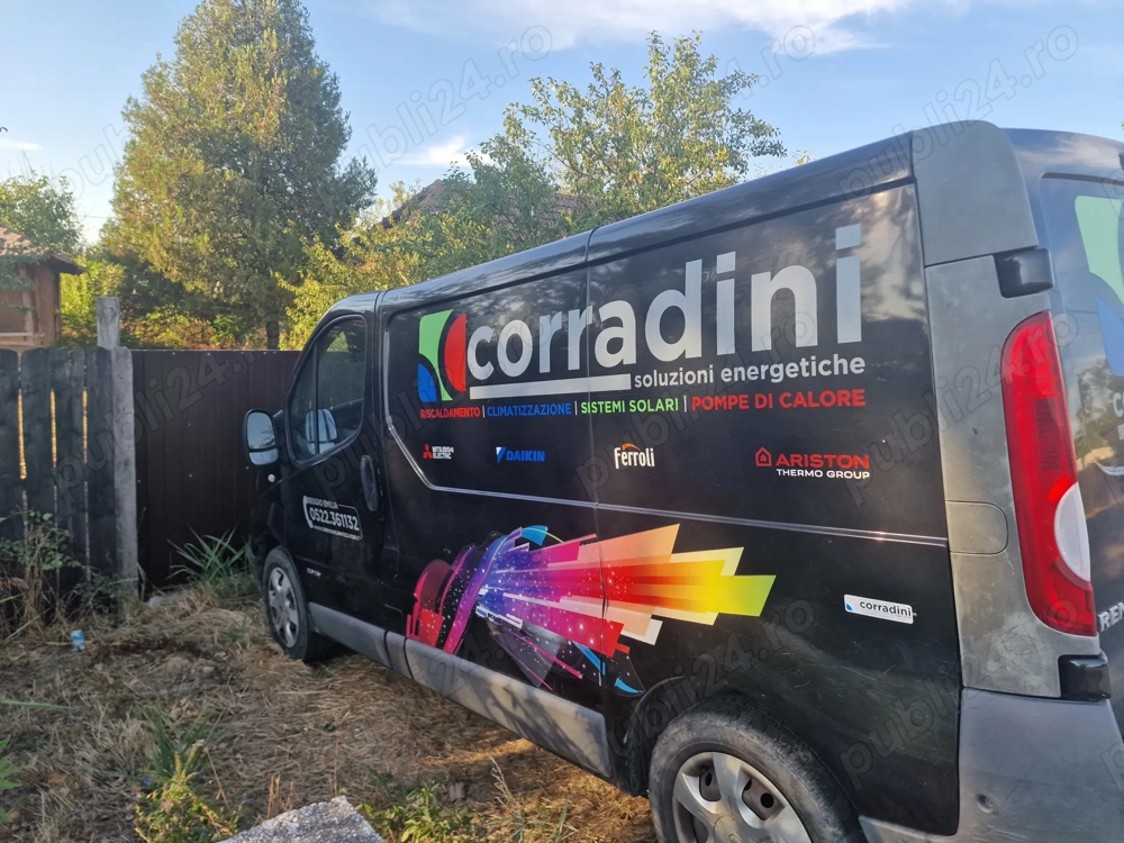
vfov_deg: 58.9
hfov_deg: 73.9
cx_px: 562
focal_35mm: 23
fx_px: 747
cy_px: 422
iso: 50
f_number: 1.8
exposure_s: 1/279
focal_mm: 6.4
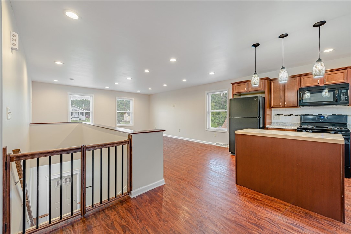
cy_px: 117
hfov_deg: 104.2
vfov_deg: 81.2
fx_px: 137
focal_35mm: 14
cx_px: 176
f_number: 11
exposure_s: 1/8
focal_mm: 14
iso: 50
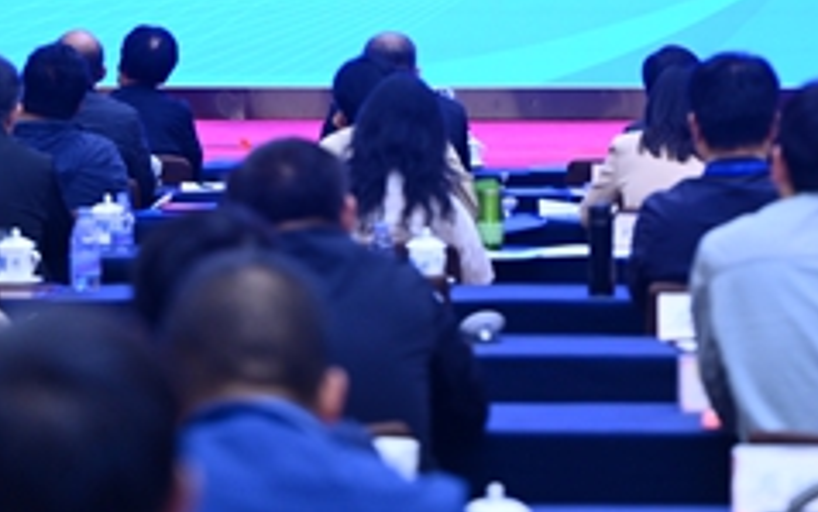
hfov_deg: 9.9
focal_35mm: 211
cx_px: 443
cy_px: -141
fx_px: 4706
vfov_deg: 6.2
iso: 640
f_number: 2.8
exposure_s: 1/125
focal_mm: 82
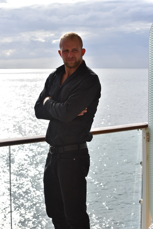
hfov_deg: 19.5
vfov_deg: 28.8
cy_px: 114
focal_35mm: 70
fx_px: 446
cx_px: 76
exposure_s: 1/500
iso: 200
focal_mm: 70
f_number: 11
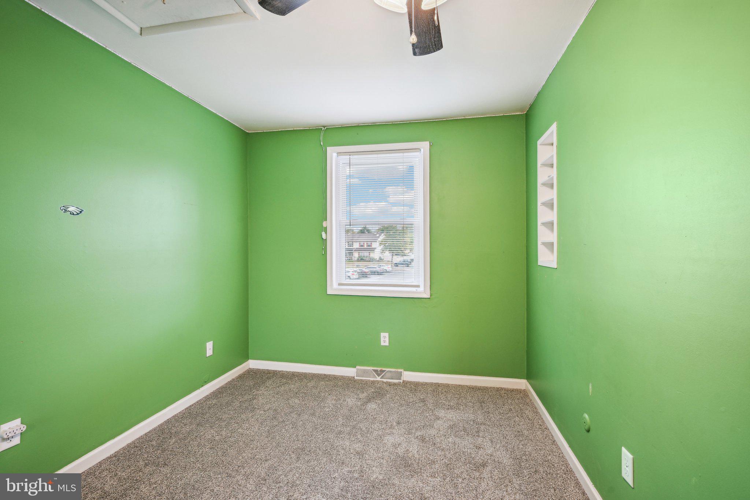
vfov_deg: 75.5
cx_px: 375
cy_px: 250
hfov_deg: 98.5
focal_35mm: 16
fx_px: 323
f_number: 8
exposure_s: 1/25
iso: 400
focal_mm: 15.5
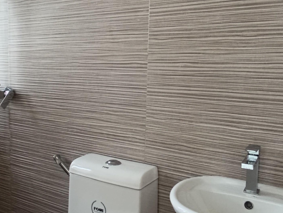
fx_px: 303
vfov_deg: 38.6
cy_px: 95
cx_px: 116
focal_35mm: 37
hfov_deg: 49.9
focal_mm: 1.65
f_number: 2.2
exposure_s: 1/100
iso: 125
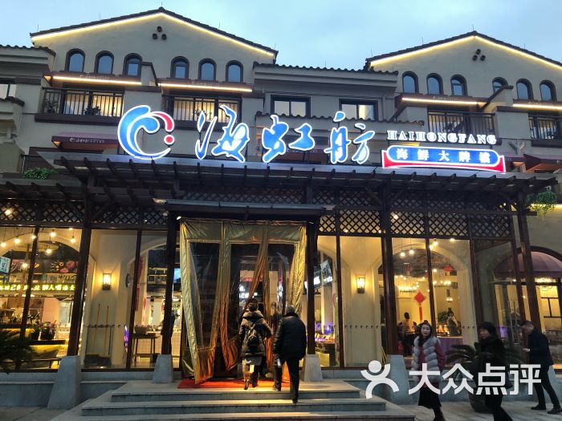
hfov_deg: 63.4
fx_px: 455
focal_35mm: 28
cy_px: 210
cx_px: 281
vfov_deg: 49.7
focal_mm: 3.99
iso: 50
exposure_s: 1/17
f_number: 1.8
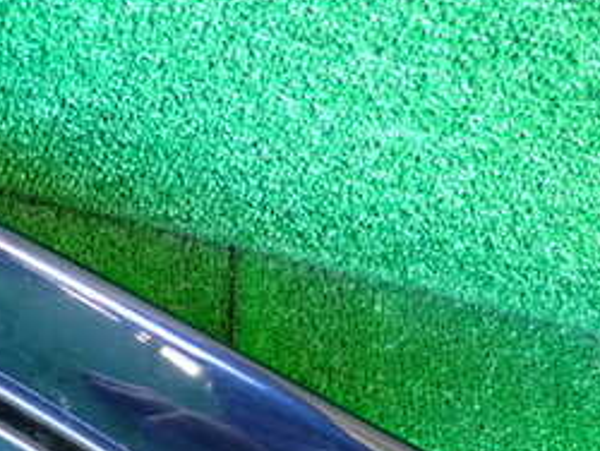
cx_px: -48
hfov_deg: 29.3
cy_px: 350
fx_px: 1041
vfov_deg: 24.1
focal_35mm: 60
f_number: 2
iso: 1250
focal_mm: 4.5
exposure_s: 1/100
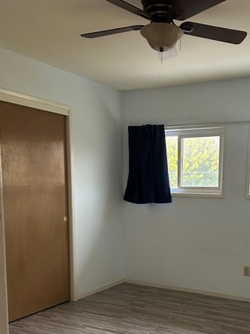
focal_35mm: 39
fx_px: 376
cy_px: 233
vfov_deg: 46.8
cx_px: 183
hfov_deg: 36.1
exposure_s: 1/60
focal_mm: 5.7
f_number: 1.5
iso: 250
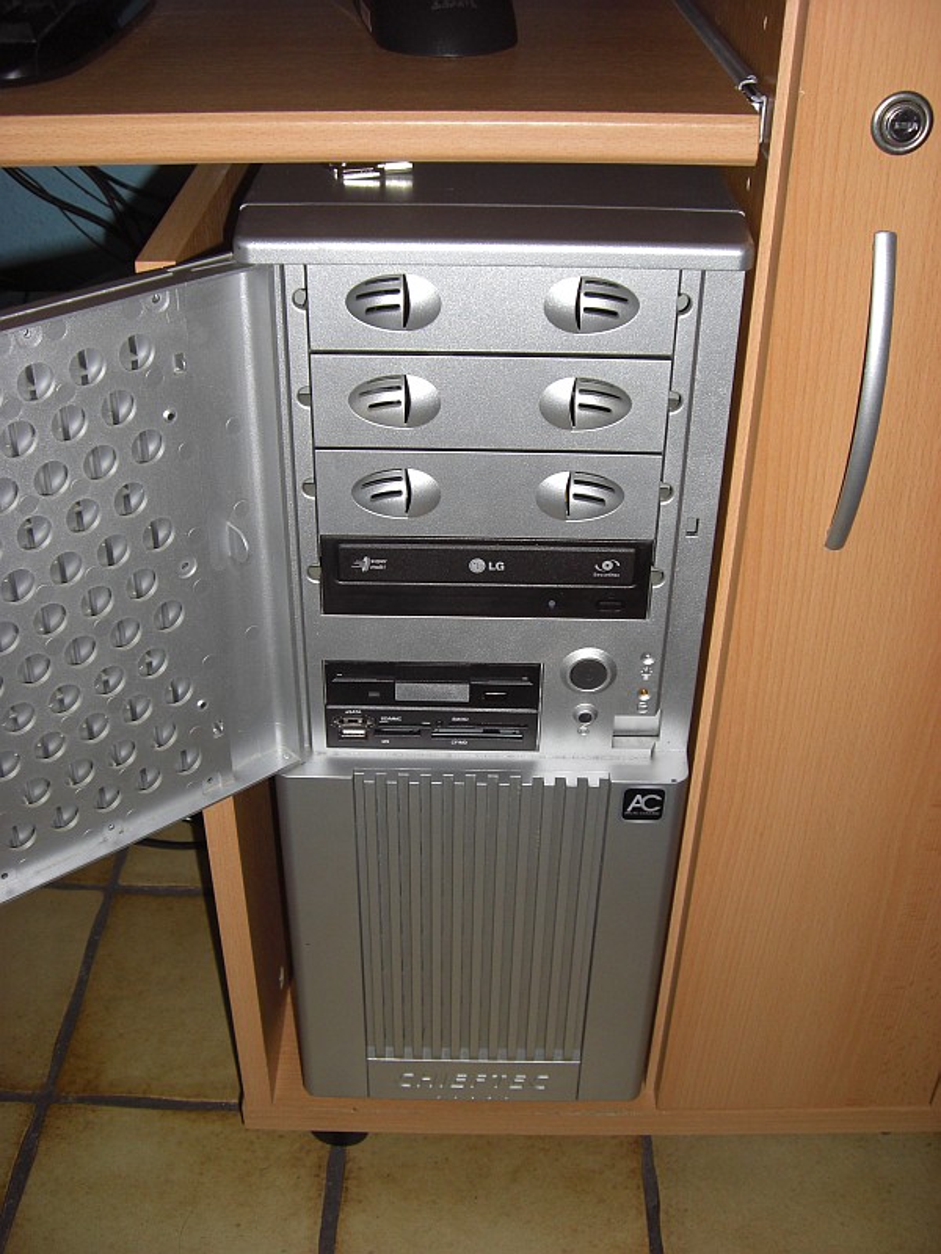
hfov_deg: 37.7
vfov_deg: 49.0
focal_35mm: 38
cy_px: 627
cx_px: 470
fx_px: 1377
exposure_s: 1/60
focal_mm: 6.2
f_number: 2.7
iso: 100
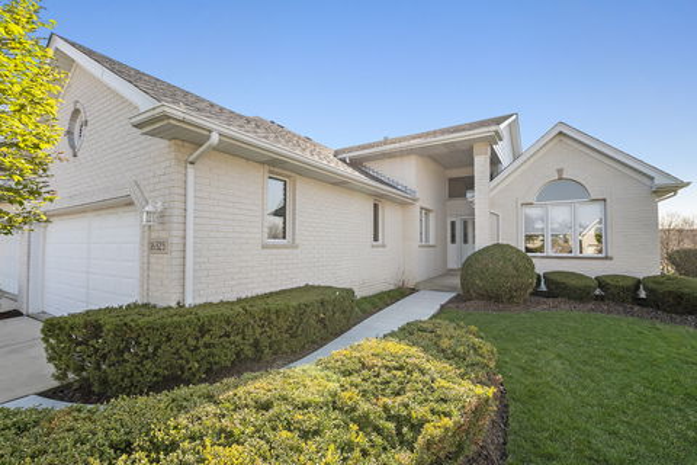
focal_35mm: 15
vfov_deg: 77.3
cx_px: 348
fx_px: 290
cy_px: 232
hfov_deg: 100.4
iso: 250
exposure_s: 1/320
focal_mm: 10
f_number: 7.1
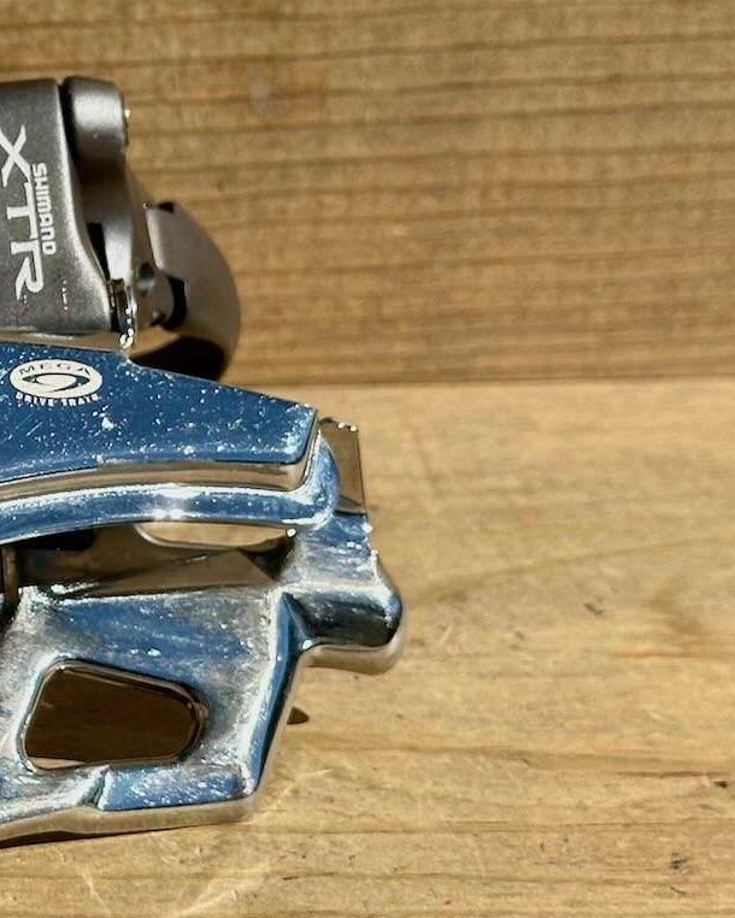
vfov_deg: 16.2
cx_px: -157
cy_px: 643
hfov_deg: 12.7
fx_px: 3207
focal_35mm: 118
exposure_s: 1/6211
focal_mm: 6.86
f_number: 1.78
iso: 64
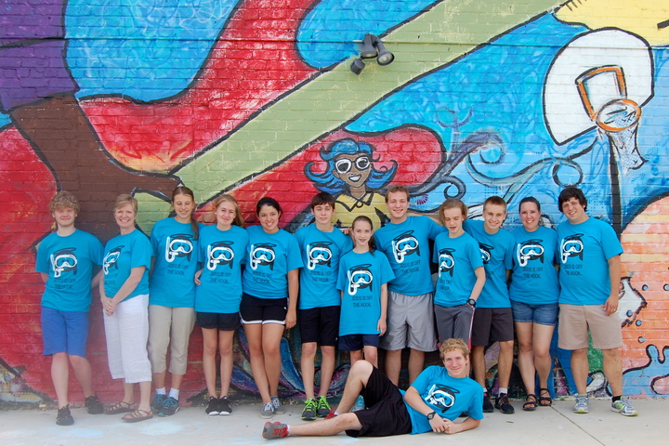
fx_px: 725
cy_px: 223
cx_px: 334
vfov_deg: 34.2
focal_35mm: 39
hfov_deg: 49.6
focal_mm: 26
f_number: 7.1
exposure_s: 1/160
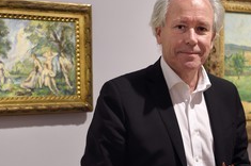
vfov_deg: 19.9
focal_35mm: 68
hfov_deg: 29.7
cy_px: 107
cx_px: 131
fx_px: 473
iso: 800
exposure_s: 1/50
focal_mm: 38
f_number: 2.8
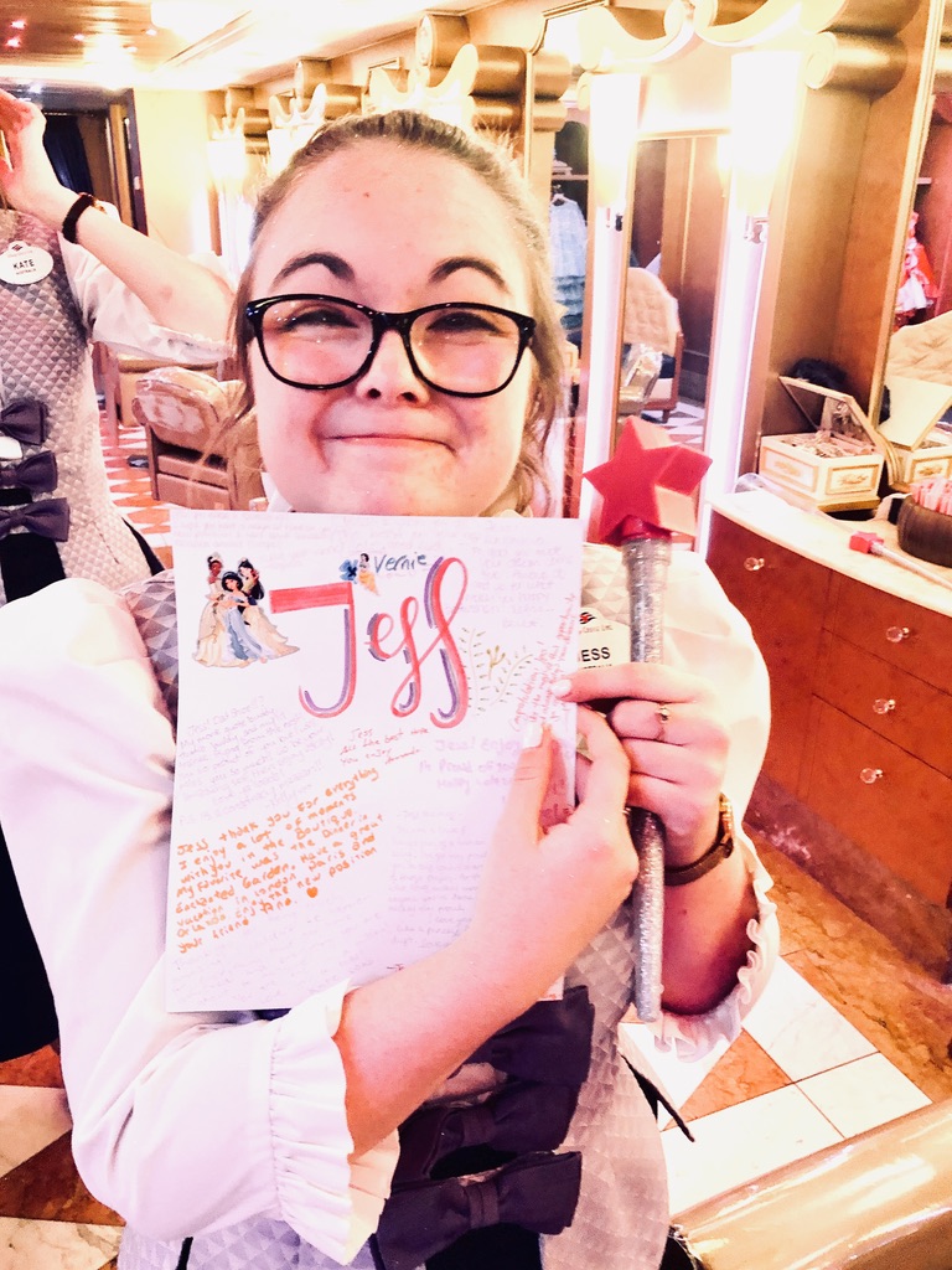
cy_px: 635
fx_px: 1027
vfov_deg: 63.4
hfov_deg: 49.7
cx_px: 476
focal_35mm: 28
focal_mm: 3.99
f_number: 1.8
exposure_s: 1/11
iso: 100
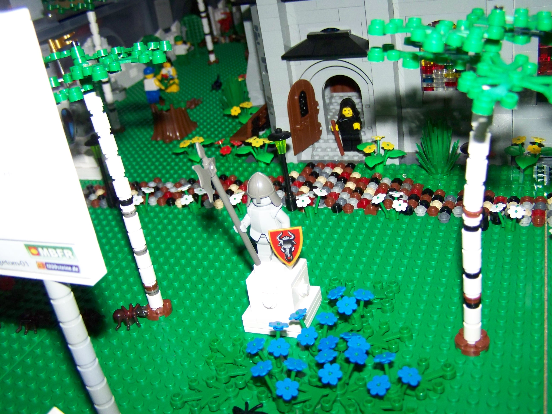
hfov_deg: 49.0
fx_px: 606
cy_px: 207
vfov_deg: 37.7
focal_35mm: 38
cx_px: 276
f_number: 2.8
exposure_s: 1/30
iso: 200
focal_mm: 6.3
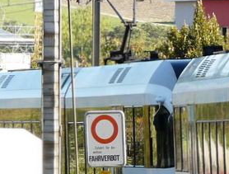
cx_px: 292
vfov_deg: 2.1
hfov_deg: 2.7
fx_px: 4824
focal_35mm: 726
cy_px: 124
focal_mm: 33.2
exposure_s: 1/250
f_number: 4.5
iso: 100
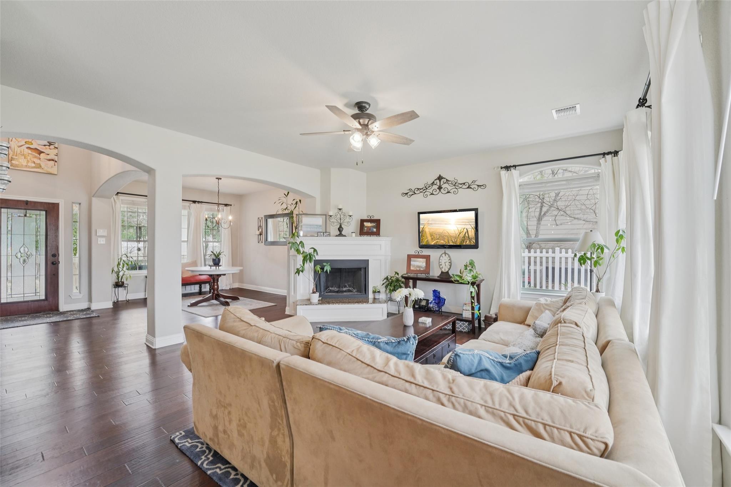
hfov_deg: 104.3
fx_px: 284
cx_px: 366
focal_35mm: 14
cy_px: 244
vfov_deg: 81.2
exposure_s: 1/40
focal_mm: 14
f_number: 8
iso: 800
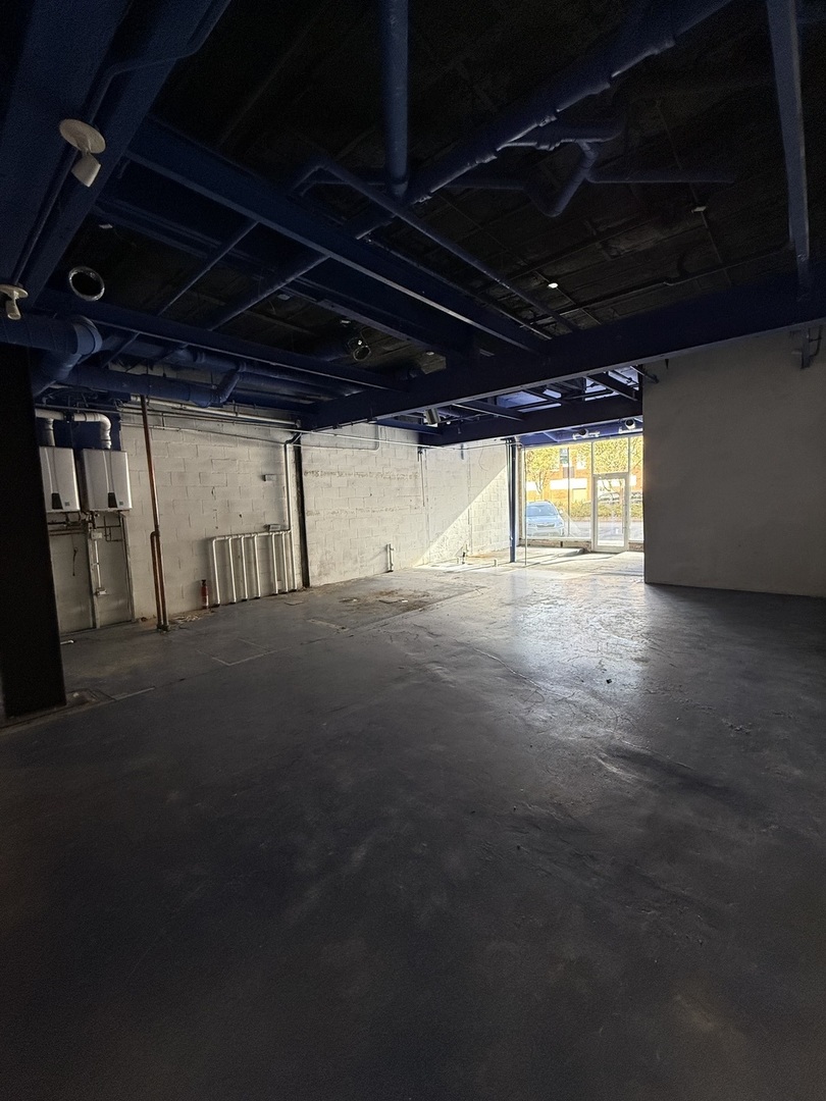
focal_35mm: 14
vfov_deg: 102.1
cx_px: 413
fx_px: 445
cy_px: 550
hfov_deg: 85.7
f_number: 2.2
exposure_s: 1/120
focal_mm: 2.22
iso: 250
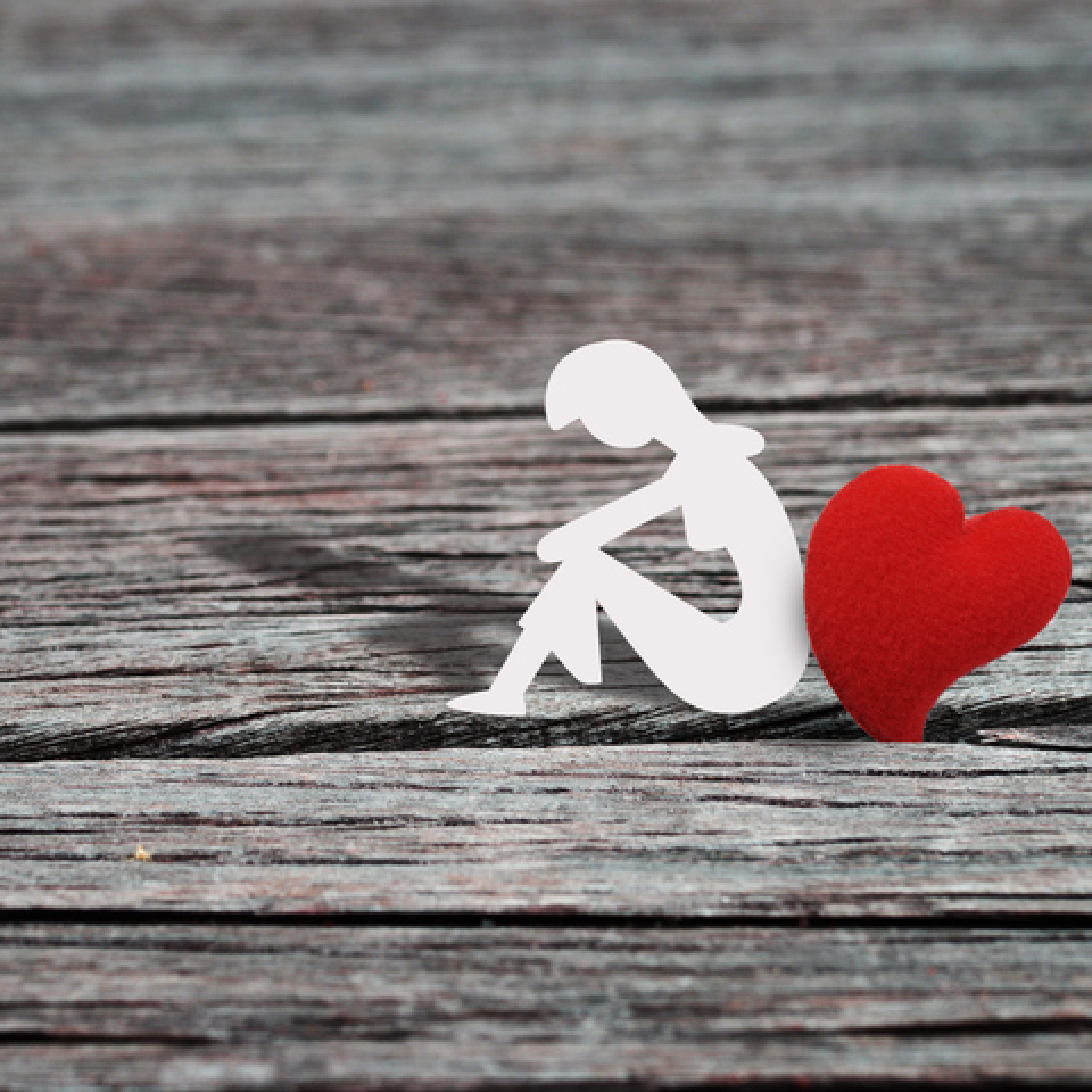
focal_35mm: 77
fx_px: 2748
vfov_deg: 22.5
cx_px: 407
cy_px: 545
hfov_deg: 22.4
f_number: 6.3
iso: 400
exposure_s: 1/400
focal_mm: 60
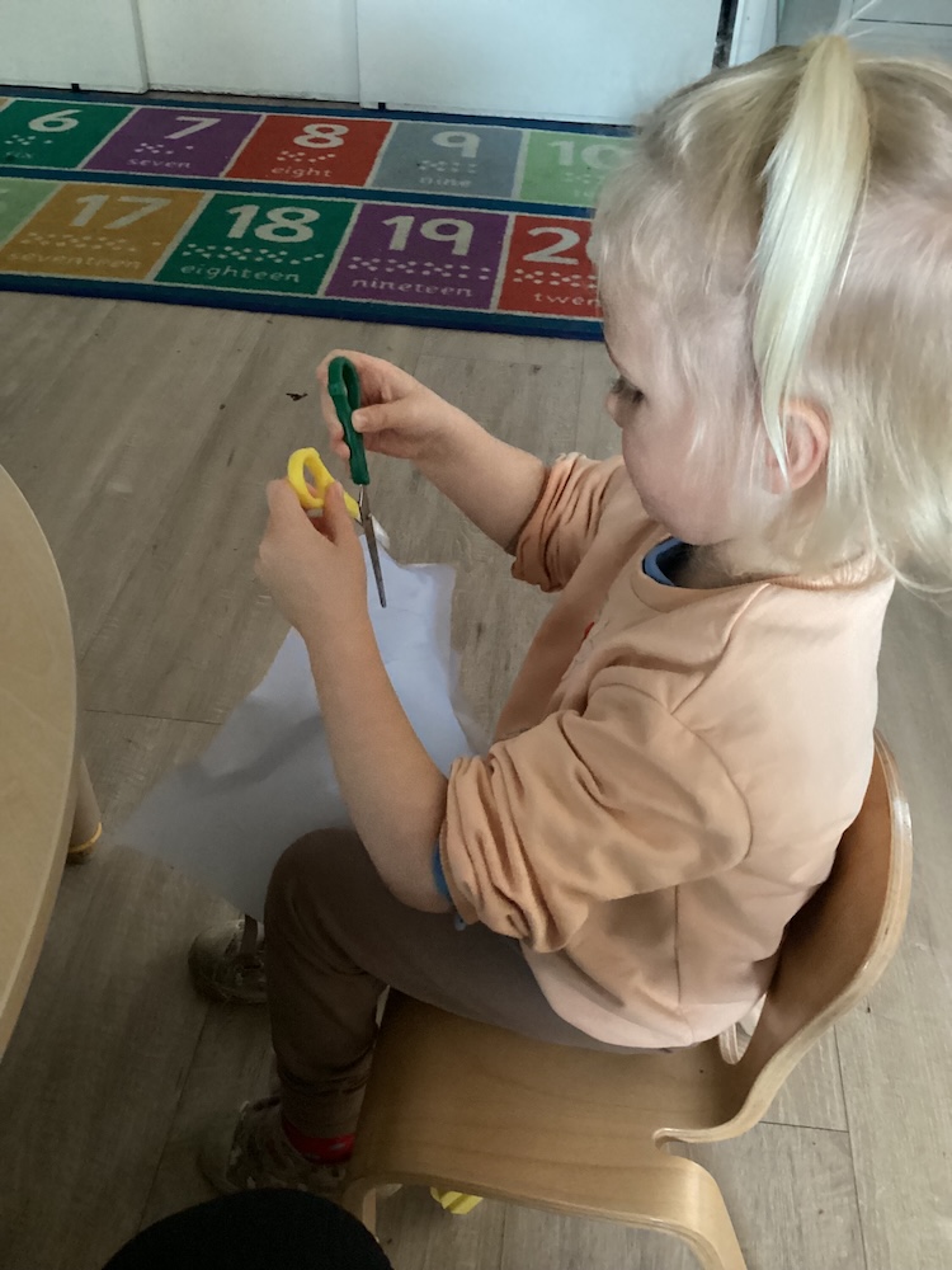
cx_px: 476
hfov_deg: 45.4
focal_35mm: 31
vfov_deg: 58.4
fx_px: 1137
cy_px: 635
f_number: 2.4
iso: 640
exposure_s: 1/25
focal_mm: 3.3
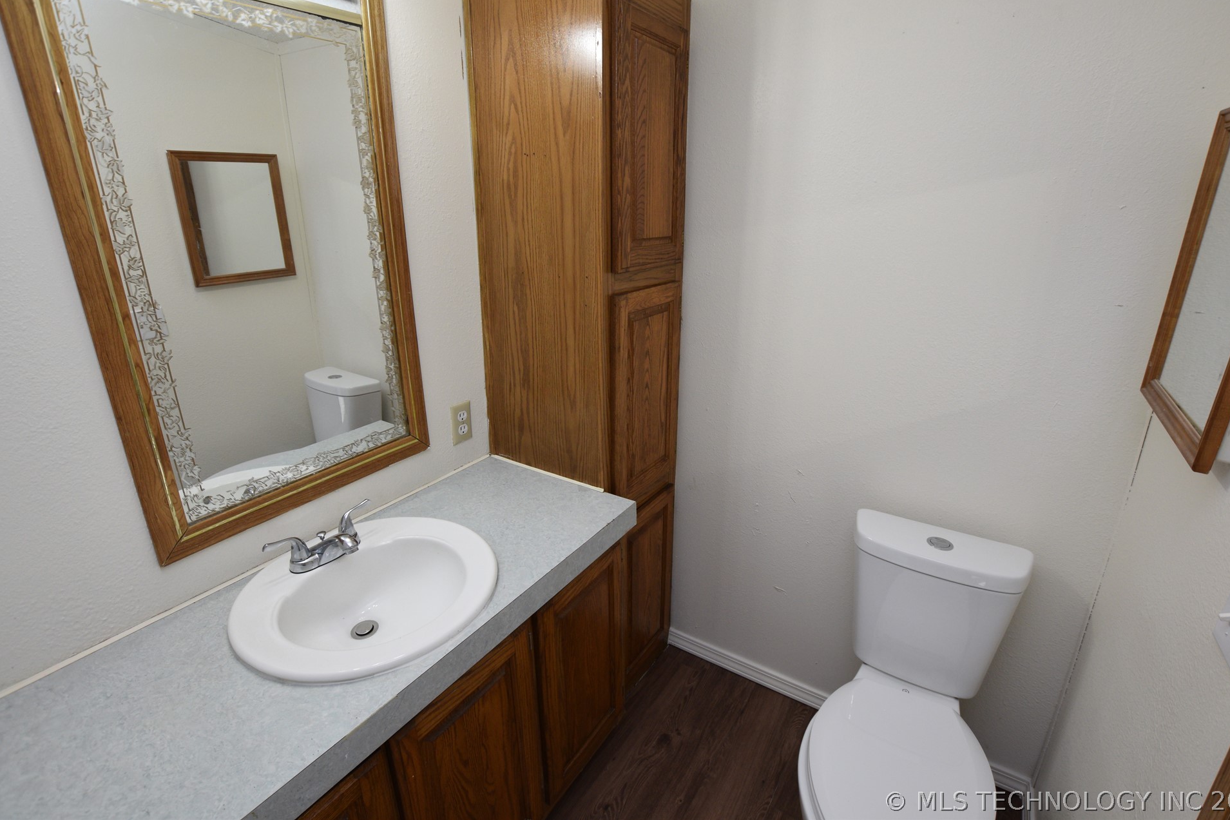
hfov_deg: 96.7
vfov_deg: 73.6
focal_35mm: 16
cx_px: 624
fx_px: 547
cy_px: 383
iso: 400
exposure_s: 1/100
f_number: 5
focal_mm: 10
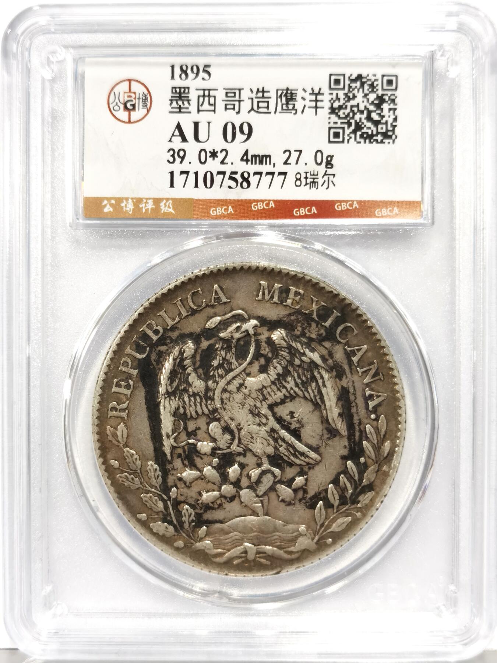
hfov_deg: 27.0
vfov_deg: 35.5
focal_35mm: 54
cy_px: 332
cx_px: 248
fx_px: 1034
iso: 200
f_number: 16
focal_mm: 5.56
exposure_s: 1/100
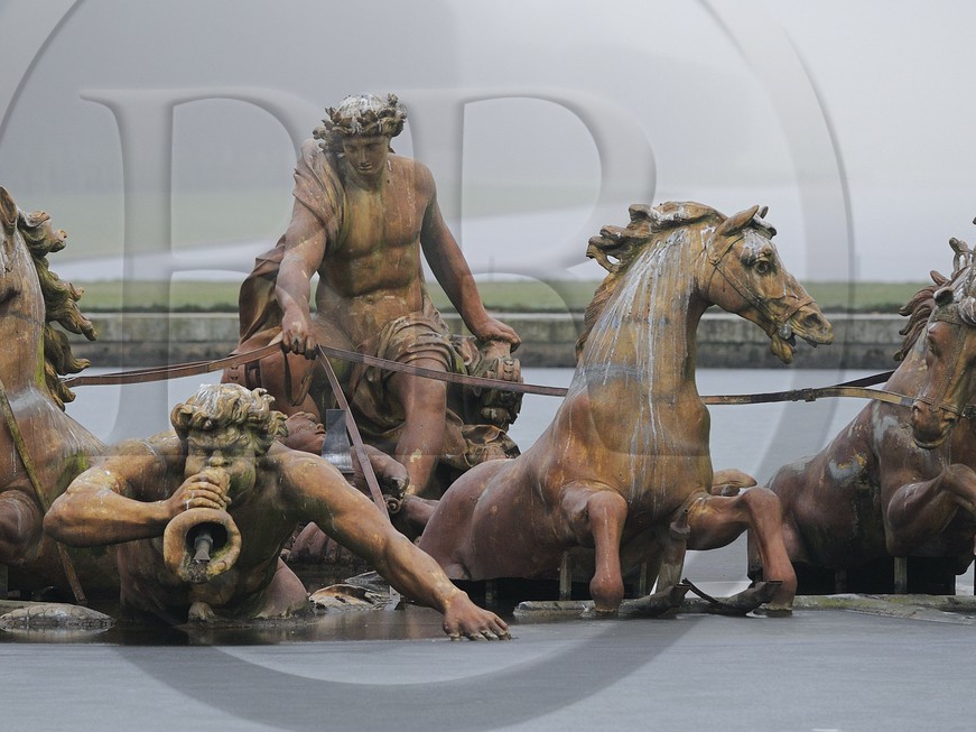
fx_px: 8457
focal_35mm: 300
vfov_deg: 5.0
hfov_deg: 6.6
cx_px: 387
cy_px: 274
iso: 800
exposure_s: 1/640
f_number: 3.2
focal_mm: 170
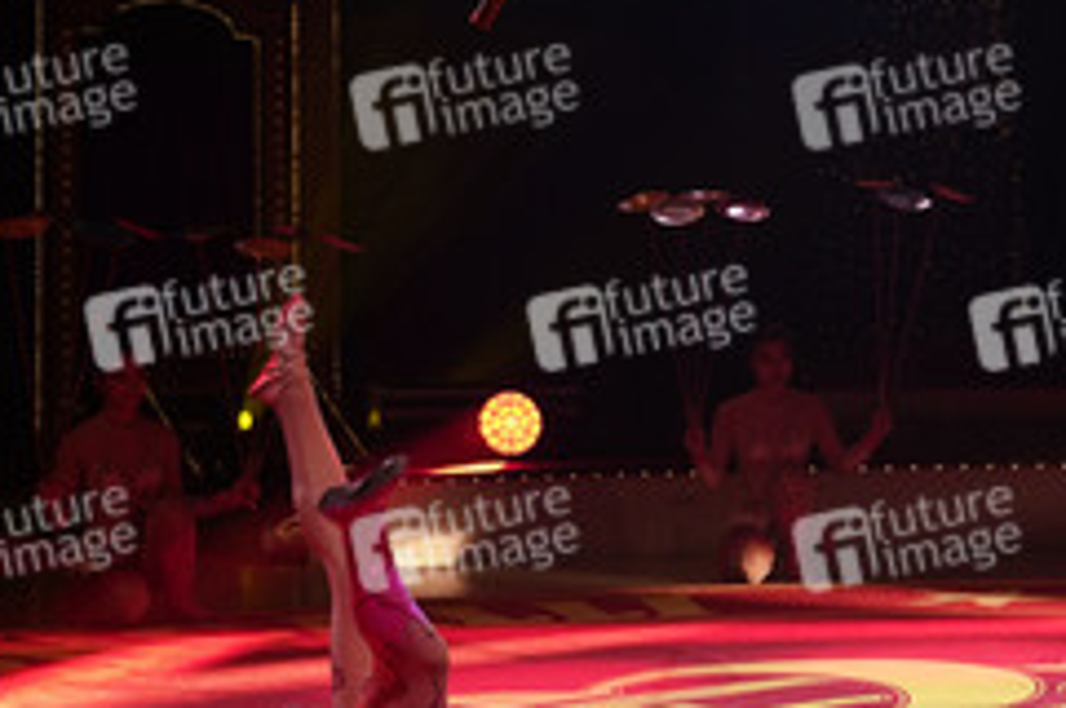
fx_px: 2661
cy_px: 208
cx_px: 966
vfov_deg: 15.1
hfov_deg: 22.1
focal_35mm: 90
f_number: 4.5
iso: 1600
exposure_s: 1/400
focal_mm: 48
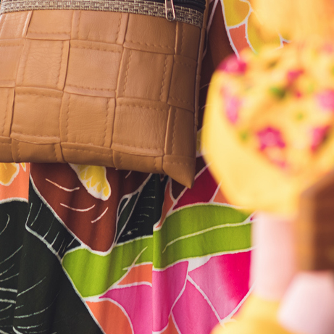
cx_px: -46
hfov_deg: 8.1
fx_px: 2347
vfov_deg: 8.1
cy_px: -14
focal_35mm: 215
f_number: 2.2
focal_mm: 55
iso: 50
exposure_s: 1/160
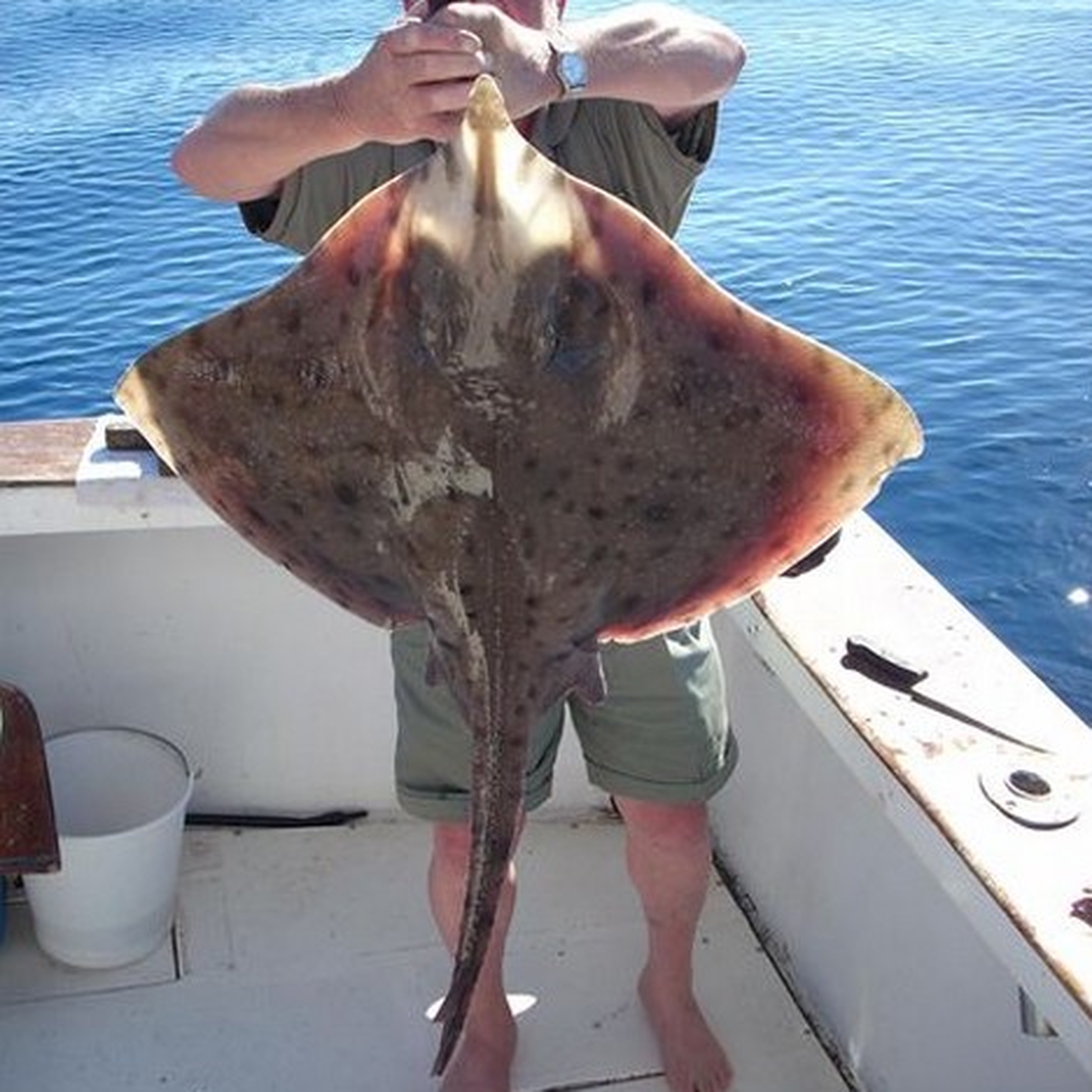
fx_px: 1570
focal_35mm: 44
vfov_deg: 38.3
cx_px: 548
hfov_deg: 38.3
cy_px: 527
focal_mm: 6.2
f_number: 2.8
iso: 64
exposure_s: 1/479
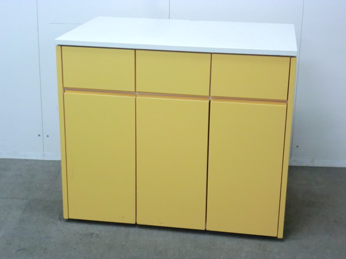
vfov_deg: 22.6
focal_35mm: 65
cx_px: 173
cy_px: 130
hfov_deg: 29.8
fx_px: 650
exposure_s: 1/40
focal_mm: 11.7
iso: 800
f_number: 5.3
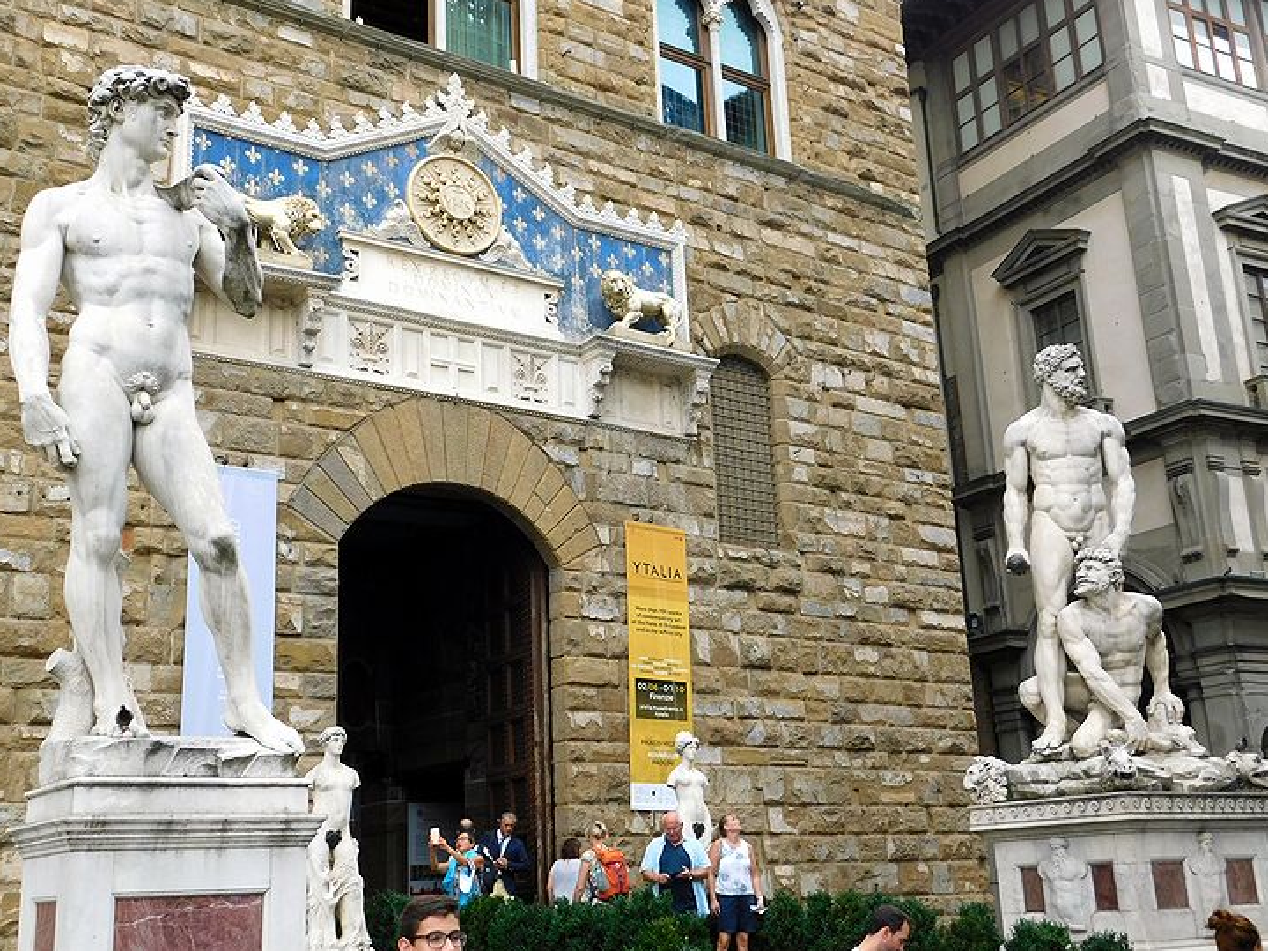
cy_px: 431
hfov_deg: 46.8
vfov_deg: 35.9
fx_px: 1465
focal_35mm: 40
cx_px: 601
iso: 125
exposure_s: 1/160
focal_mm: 6.3
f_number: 3.5
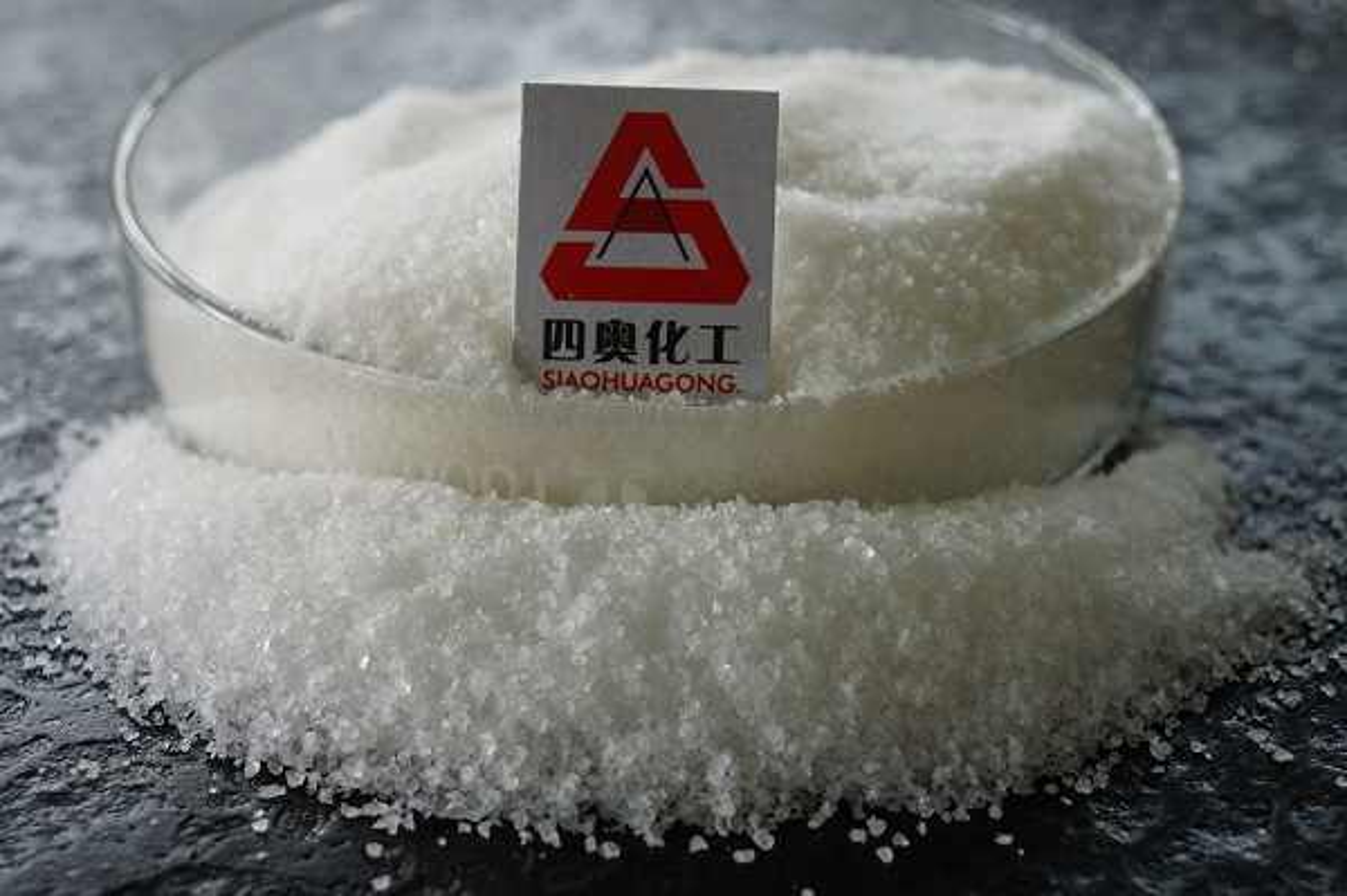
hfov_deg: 30.5
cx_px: 674
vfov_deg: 20.6
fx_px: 2467
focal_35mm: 66
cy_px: 448
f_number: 7.1
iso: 800
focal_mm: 44
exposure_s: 1/160
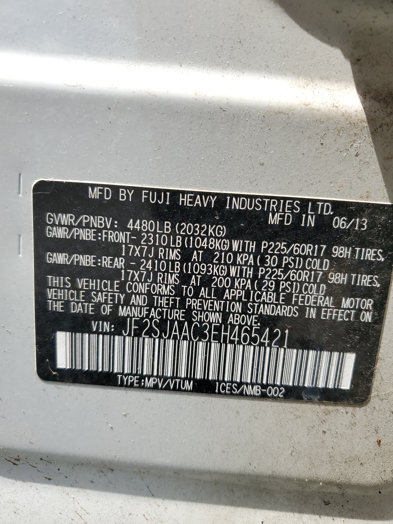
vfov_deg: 67.3
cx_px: 196
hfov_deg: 53.1
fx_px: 394
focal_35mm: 26
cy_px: 262
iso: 50
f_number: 1.5
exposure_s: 1/1429
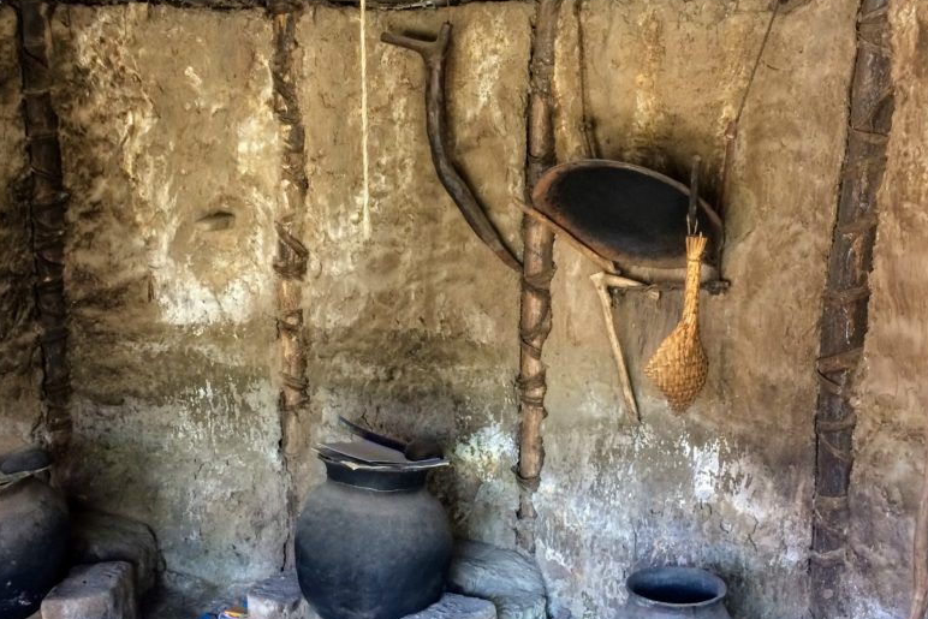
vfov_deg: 33.4
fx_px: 1031
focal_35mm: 40
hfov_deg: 48.4
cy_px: 338
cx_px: 513
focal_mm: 4.15
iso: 125
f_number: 2.2
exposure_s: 1/30
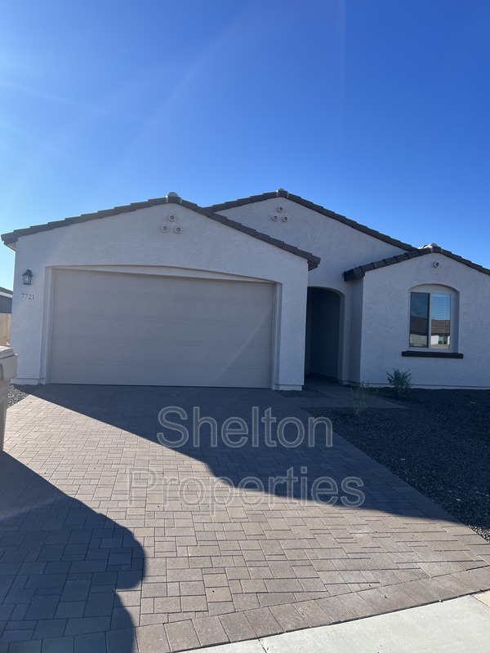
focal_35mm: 26
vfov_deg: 67.3
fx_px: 491
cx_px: 245
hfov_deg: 53.1
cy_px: 326
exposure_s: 1/3257
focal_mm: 5.7
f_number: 1.5
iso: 50
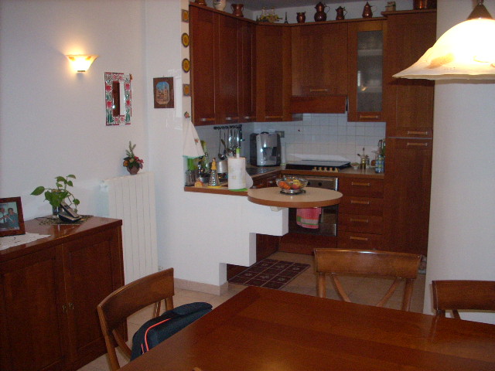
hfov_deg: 50.1
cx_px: 248
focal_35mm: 37
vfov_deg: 38.7
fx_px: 529
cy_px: 186
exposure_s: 1/60
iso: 259
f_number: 2.8
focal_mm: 6.2
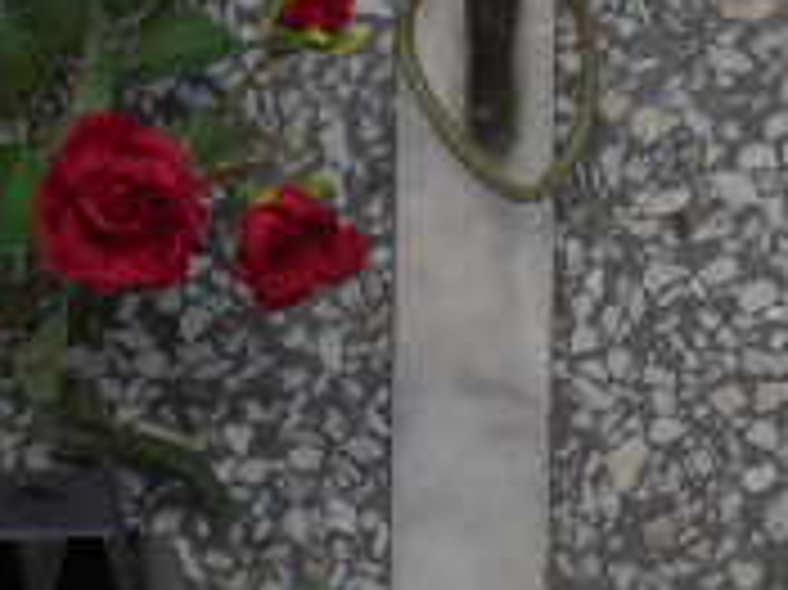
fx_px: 10146
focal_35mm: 446
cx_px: 1436
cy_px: 414
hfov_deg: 4.4
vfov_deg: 3.3
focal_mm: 21.8
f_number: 5.6
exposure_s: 1/250
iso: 100
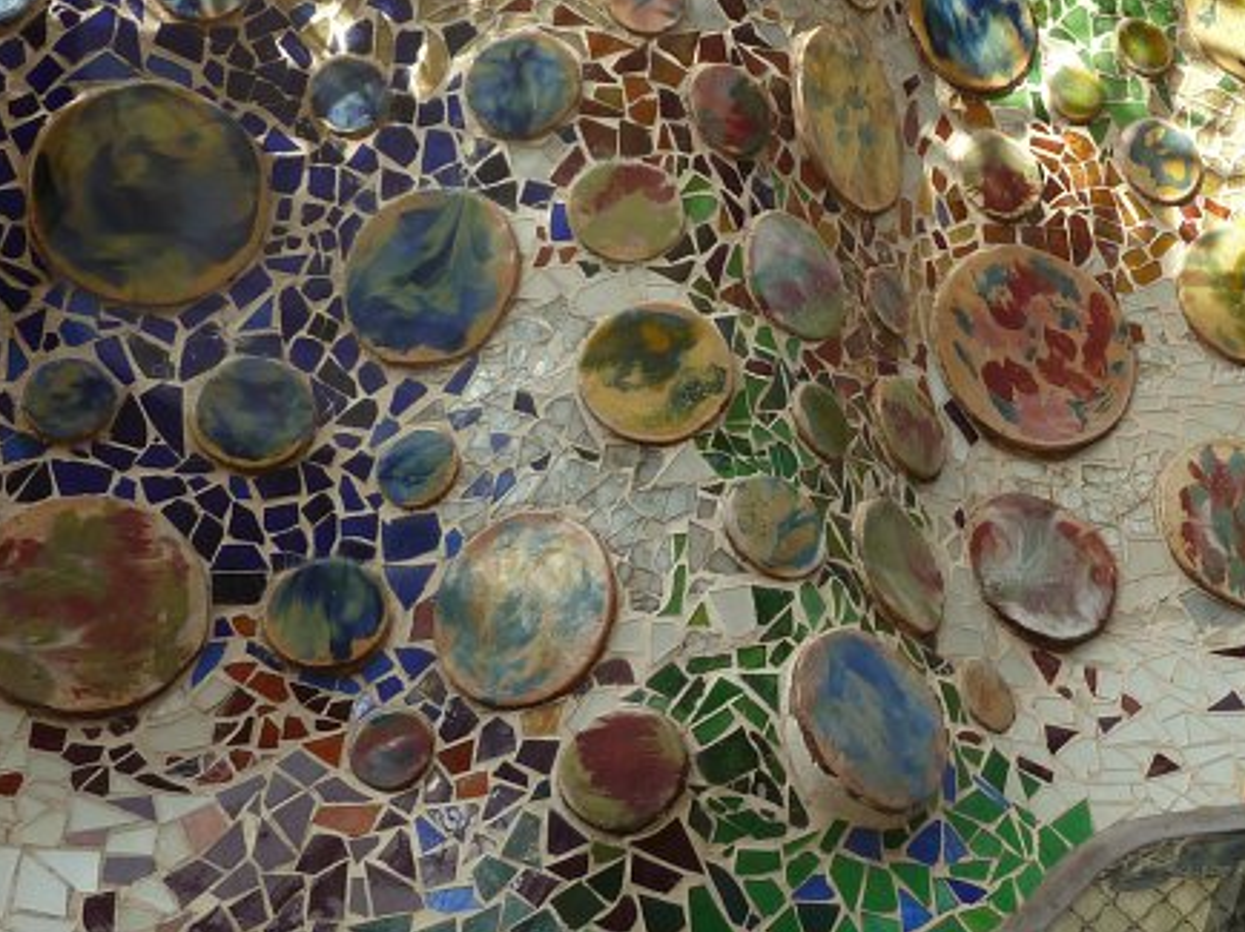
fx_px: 2121
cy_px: 247
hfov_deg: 31.4
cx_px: 1093
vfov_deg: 24.5
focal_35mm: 59
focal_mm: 4.1
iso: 80
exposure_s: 1/160
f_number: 4
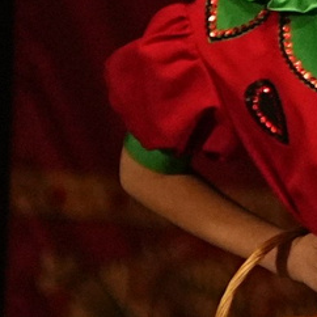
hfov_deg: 1.0
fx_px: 18649
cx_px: 1015
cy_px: 140
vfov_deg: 1.0
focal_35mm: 1800
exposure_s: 1/500
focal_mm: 200
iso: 4000
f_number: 2.8
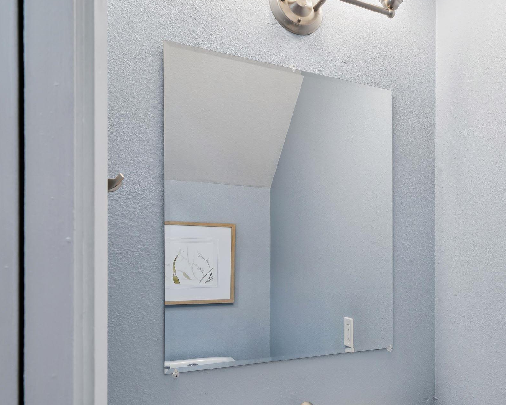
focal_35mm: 31
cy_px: 257
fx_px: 464
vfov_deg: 46.6
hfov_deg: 53.5
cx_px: 402
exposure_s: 1/13
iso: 250
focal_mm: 17
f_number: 9
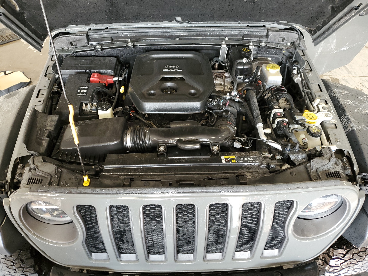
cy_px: 138
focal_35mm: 26
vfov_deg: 53.1
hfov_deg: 67.3
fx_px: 276
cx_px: 184
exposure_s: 1/60.2
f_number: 1.5
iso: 85
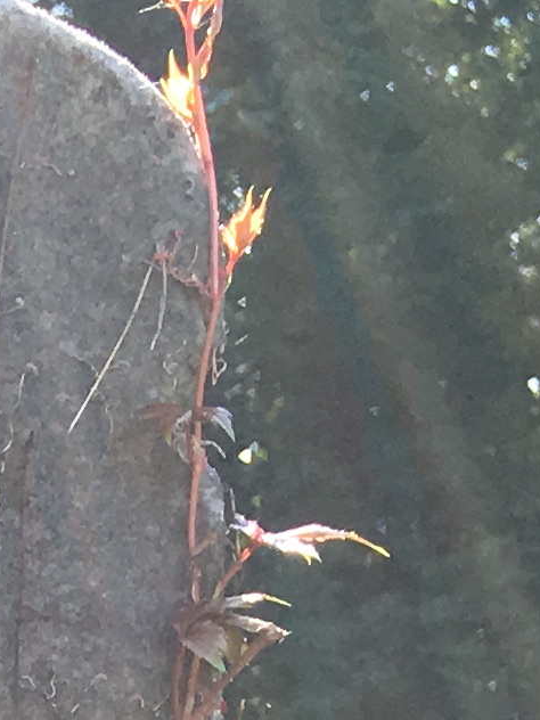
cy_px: 2069
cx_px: -804
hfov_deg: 7.5
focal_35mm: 185
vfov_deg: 8.9
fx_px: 3848
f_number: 2.2
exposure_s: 1/345
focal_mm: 4.15
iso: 25
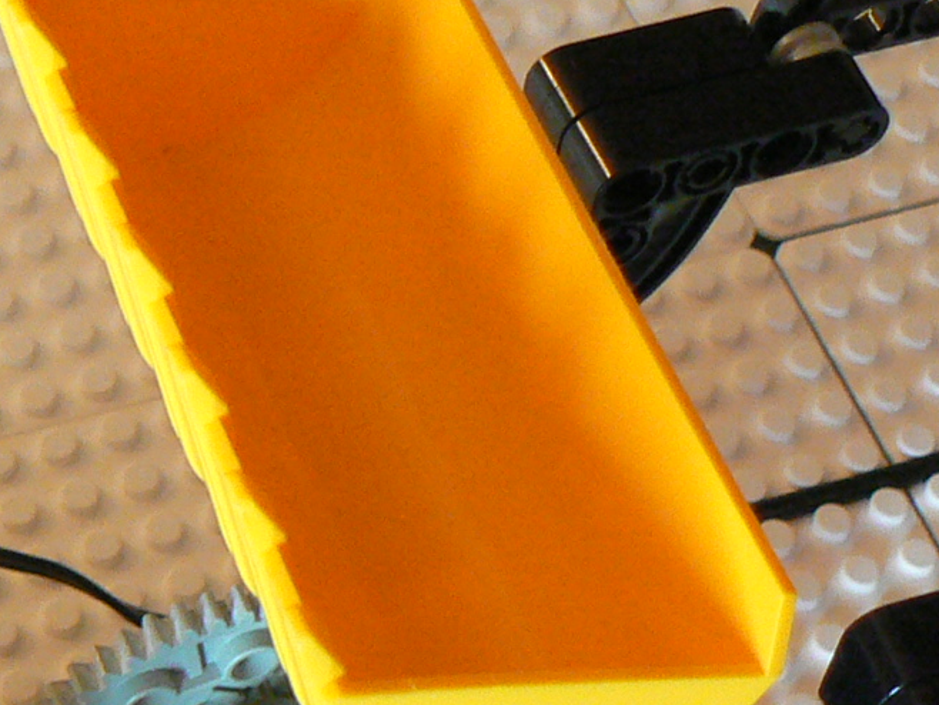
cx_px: 59
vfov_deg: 11.6
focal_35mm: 126
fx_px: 3419
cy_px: 721
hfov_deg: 15.4
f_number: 2.8
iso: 200
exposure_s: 1/10
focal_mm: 6
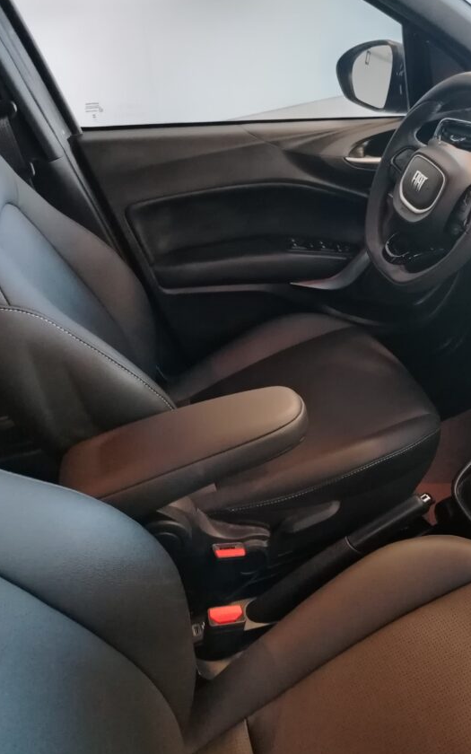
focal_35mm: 31
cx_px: 321
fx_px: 637
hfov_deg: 40.0
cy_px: 335
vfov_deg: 61.1
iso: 2978
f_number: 1.75
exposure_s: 1/25
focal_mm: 5.25
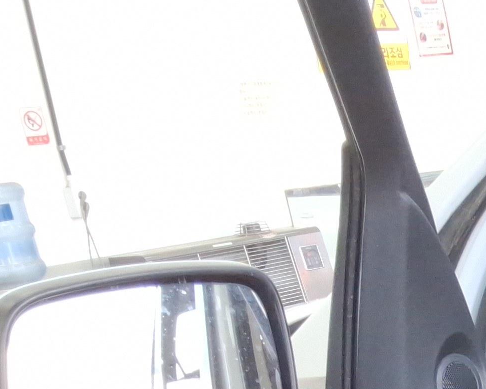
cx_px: 777
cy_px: 552
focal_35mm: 92
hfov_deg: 18.0
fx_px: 1323
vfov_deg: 15.6
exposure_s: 1/120
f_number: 1.9
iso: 60
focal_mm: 2.91
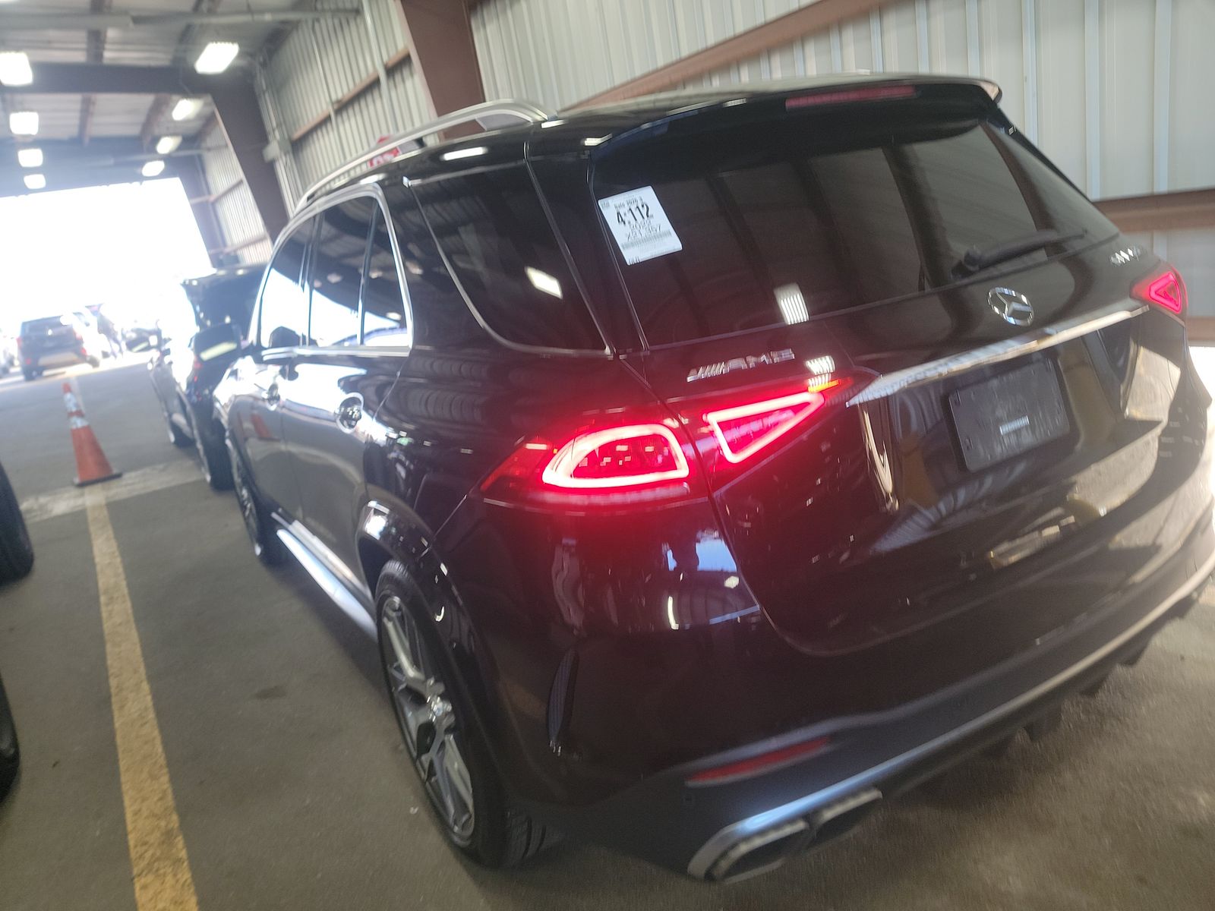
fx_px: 842
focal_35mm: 24
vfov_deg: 56.8
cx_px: 608
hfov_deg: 71.6
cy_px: 456
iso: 99
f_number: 1.8
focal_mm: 6.7
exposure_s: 1/59
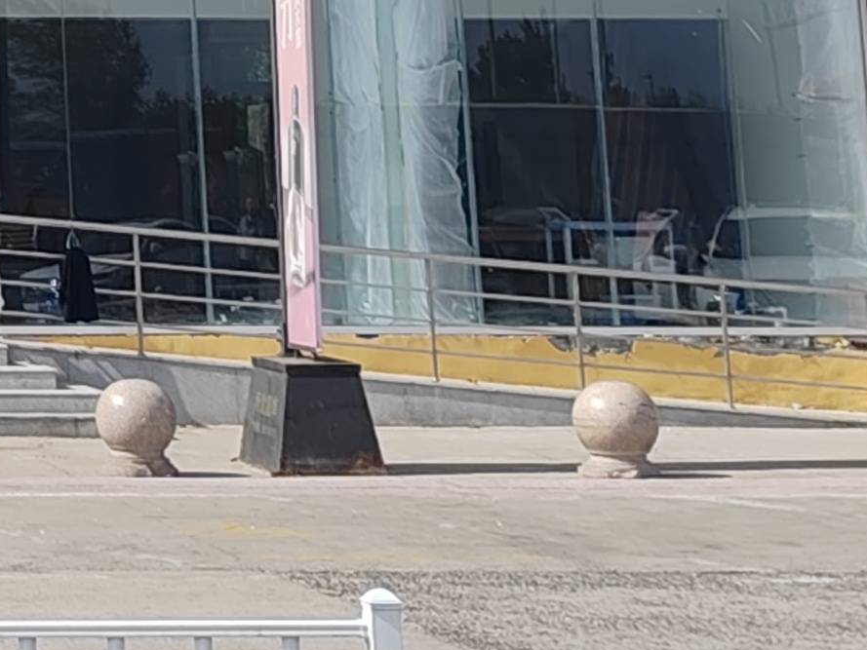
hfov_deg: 11.5
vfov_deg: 8.8
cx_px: -663
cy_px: -663
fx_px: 4008
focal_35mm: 160
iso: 50
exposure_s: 1/760
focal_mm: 6.14
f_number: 1.8
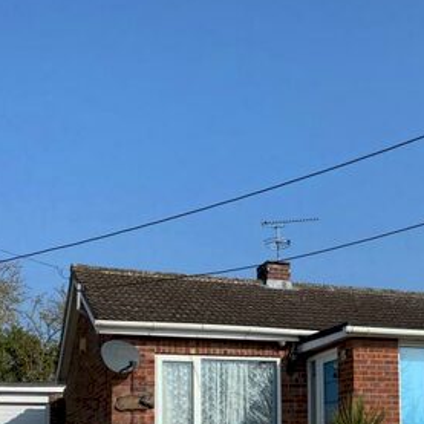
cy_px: 382
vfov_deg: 28.4
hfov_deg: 28.1
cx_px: 404
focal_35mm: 58
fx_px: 804
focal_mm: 4.25
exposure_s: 1/3610
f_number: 1.8
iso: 32
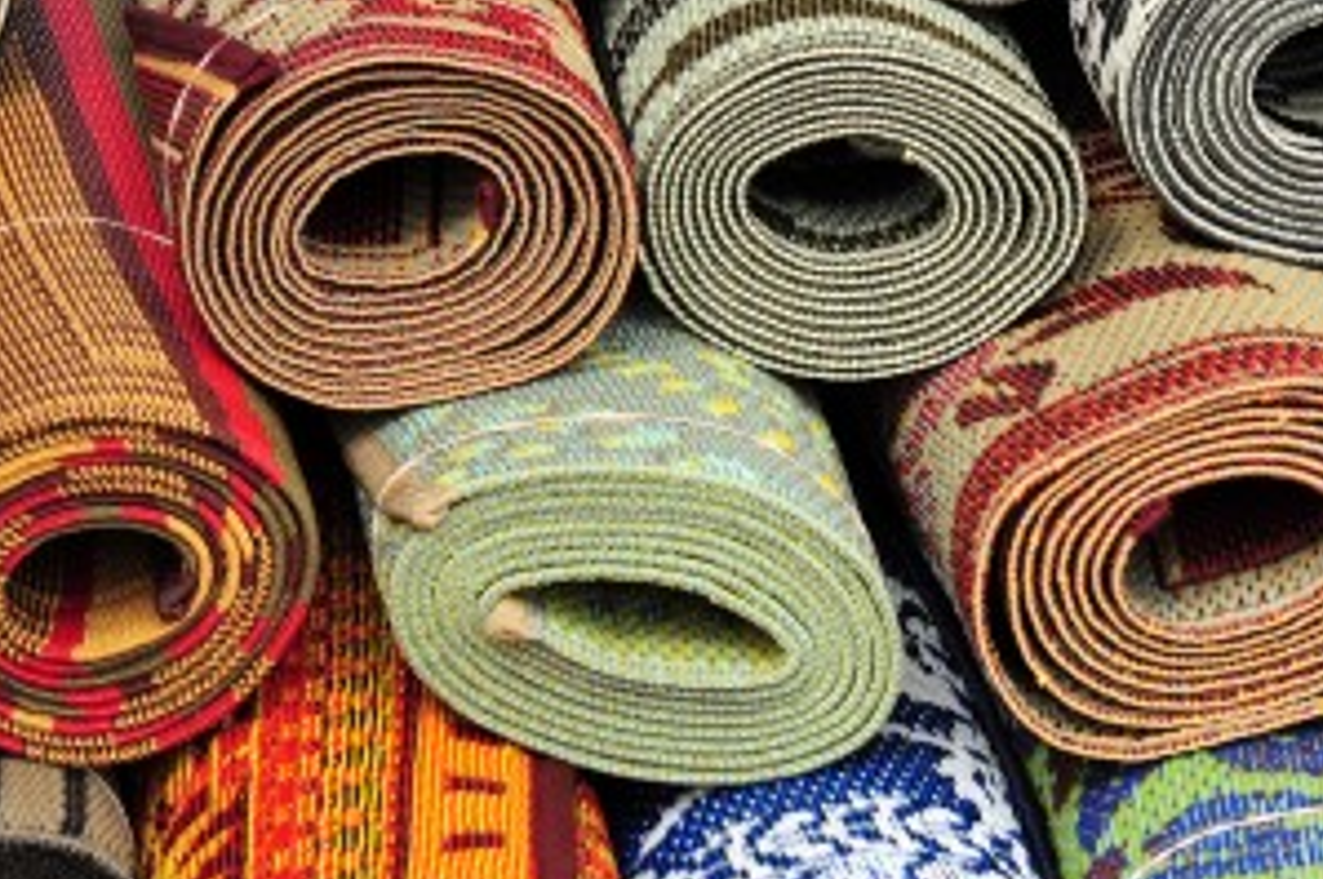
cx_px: 1223
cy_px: 342
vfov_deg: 5.4
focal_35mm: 254
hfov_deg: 8.1
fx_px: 9324
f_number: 10
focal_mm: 105
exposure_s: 1/125
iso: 200
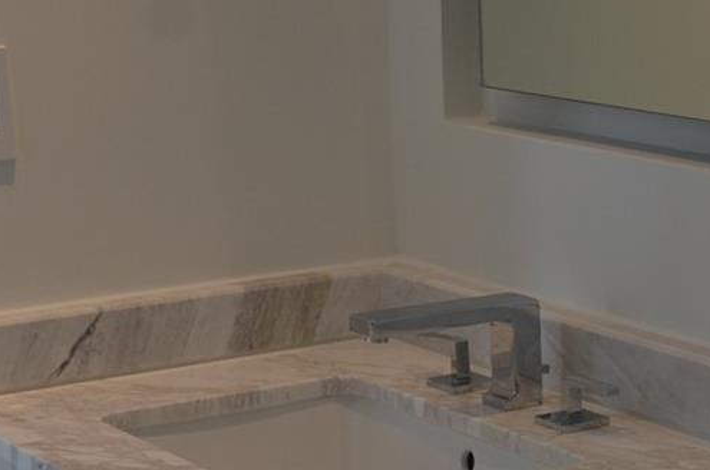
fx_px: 2480
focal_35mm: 126
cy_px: 610
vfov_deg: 10.6
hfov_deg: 16.2
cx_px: 521
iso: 400
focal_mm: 26
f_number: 5.6
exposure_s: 1/125
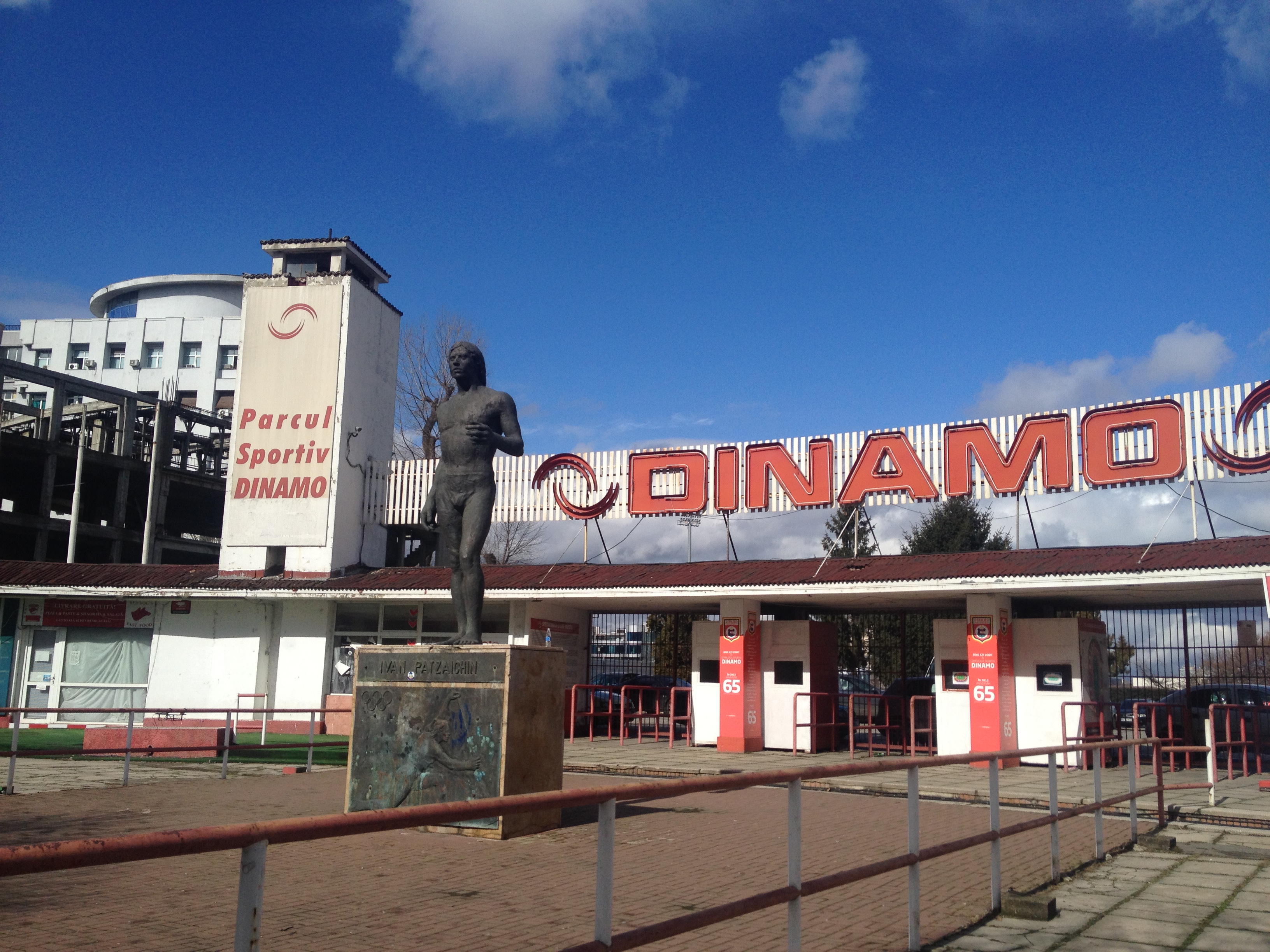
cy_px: 476
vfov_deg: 40.7
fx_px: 1284
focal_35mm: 35
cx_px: 635
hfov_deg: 52.6
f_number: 2.4
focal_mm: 4.28
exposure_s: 1/3460
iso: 50
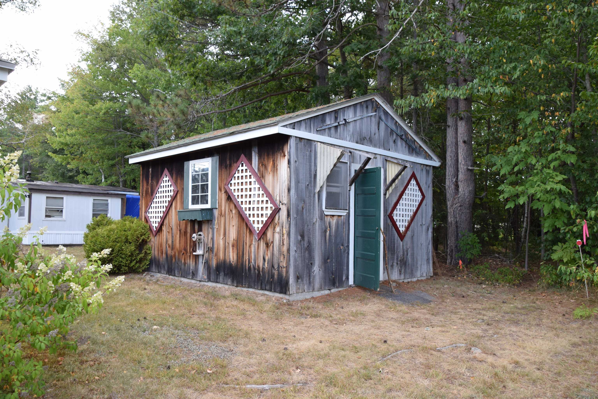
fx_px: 448
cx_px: 299
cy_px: 200
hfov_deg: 67.4
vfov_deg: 47.9
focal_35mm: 27
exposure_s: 1/160
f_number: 6.3
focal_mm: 18
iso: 400
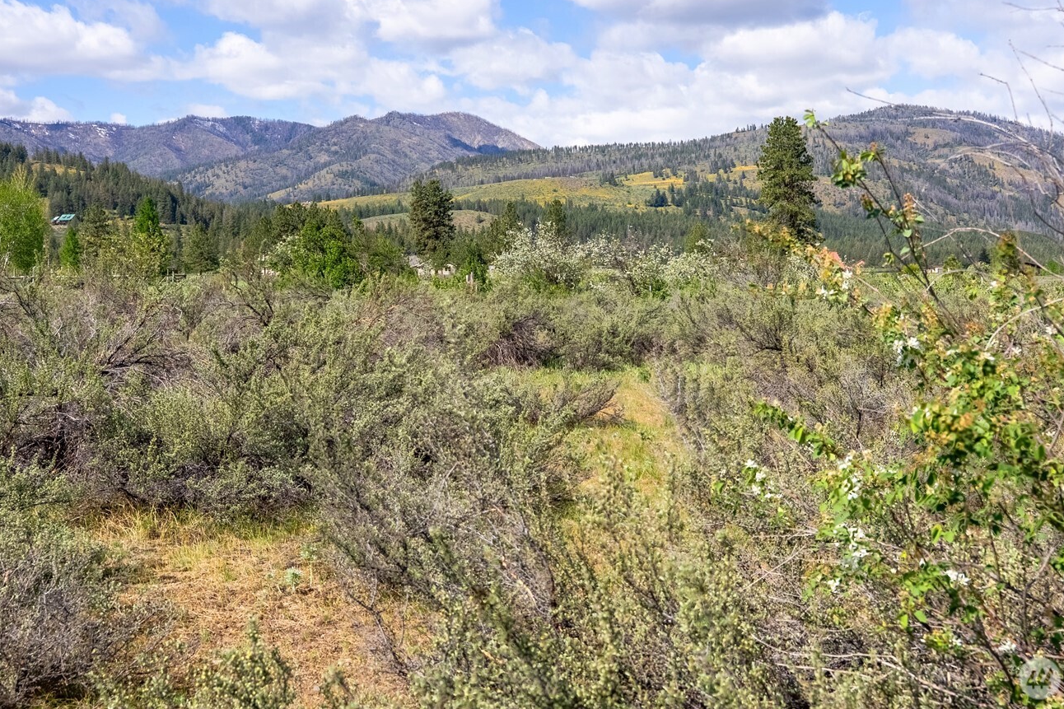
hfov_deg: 46.4
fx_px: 1241
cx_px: 522
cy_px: 244
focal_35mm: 42
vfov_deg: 31.7
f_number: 5.6
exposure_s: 1/8000
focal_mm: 32
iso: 100
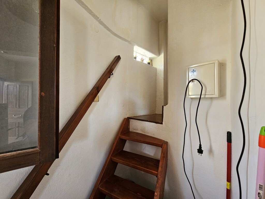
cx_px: 132
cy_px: 100
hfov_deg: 106.2
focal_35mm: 13
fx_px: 100
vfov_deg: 89.9
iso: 400
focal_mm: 2.2
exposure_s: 1/50
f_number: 2.2
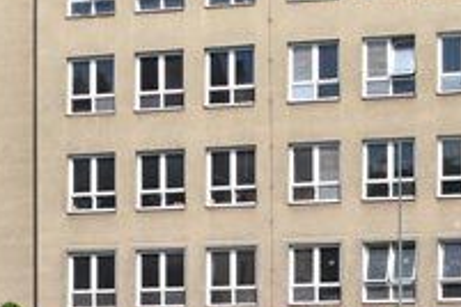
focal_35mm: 161
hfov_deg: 12.8
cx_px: 298
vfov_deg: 8.4
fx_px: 2056
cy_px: 425
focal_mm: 21
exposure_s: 1/320
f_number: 9
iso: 100
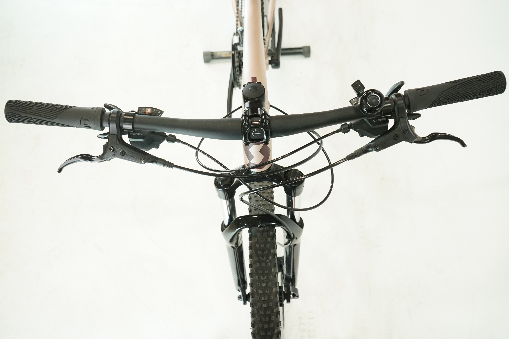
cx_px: 254
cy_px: 170
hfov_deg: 58.7
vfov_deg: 41.1
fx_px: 452
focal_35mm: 32
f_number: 6.3
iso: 2500
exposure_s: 1/200
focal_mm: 32
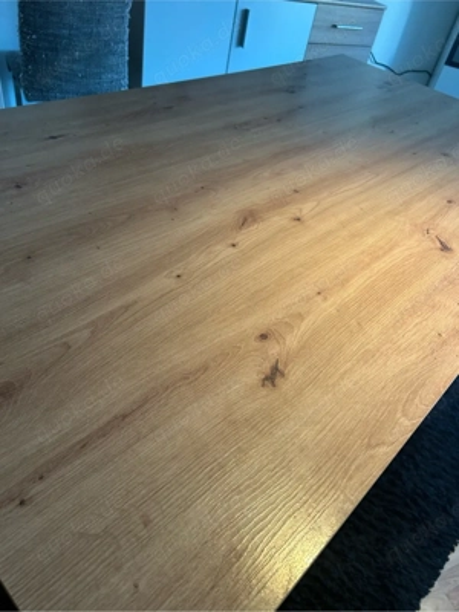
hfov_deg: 53.1
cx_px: 230
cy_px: 306
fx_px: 460
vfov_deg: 67.3
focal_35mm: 26
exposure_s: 1/60
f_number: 1.5
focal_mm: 5.7
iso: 125
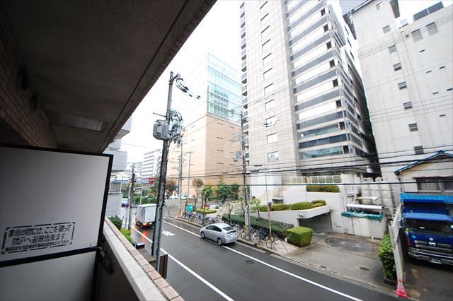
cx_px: 226
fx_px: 151
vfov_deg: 89.9
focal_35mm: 12
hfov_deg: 112.6
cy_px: 150
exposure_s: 1/30
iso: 800
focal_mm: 8
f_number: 4.5
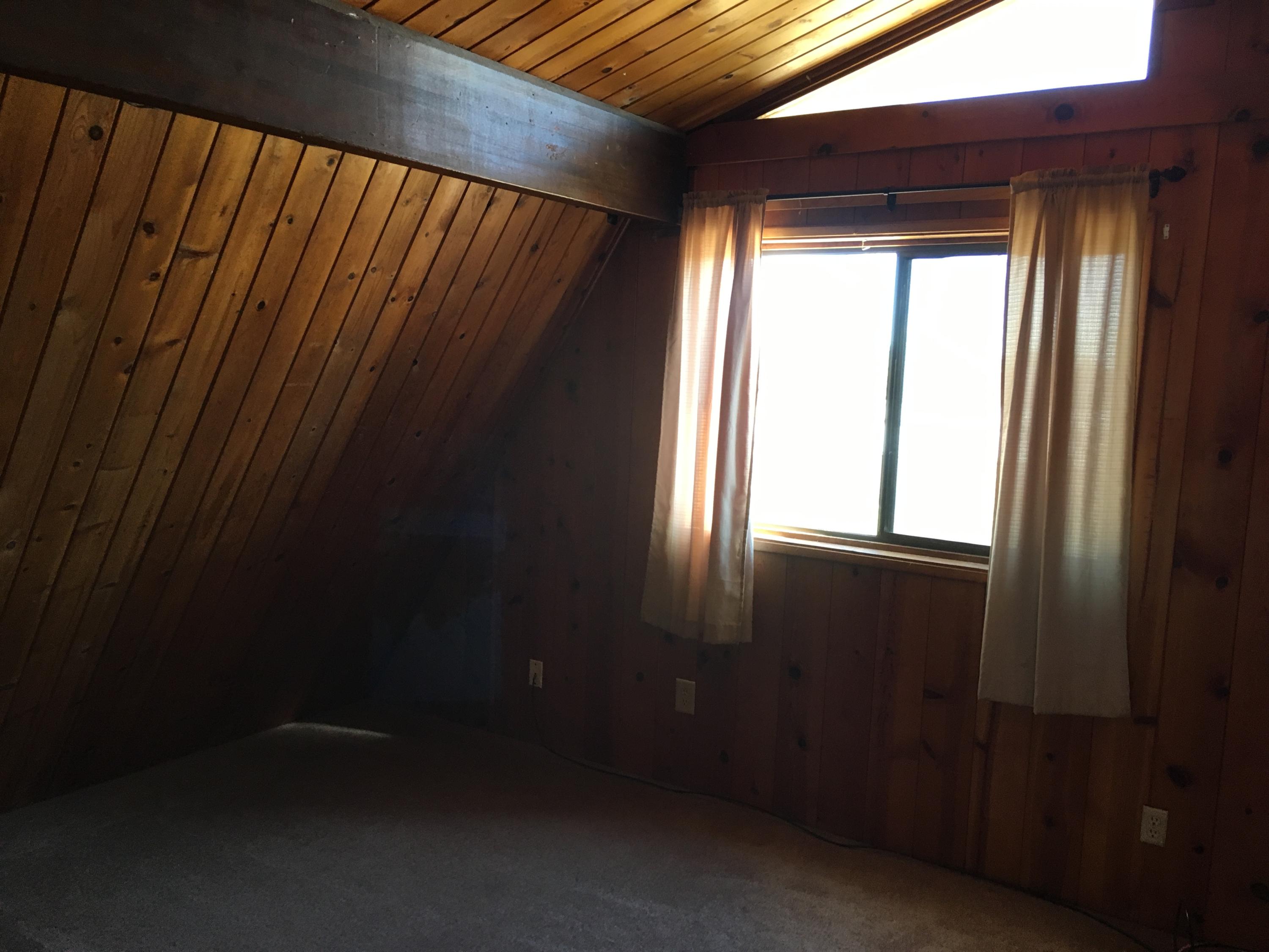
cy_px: 476
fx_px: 1063
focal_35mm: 29
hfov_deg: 61.7
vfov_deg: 48.2
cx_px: 634
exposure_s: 1/30
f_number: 2.2
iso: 40
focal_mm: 4.15
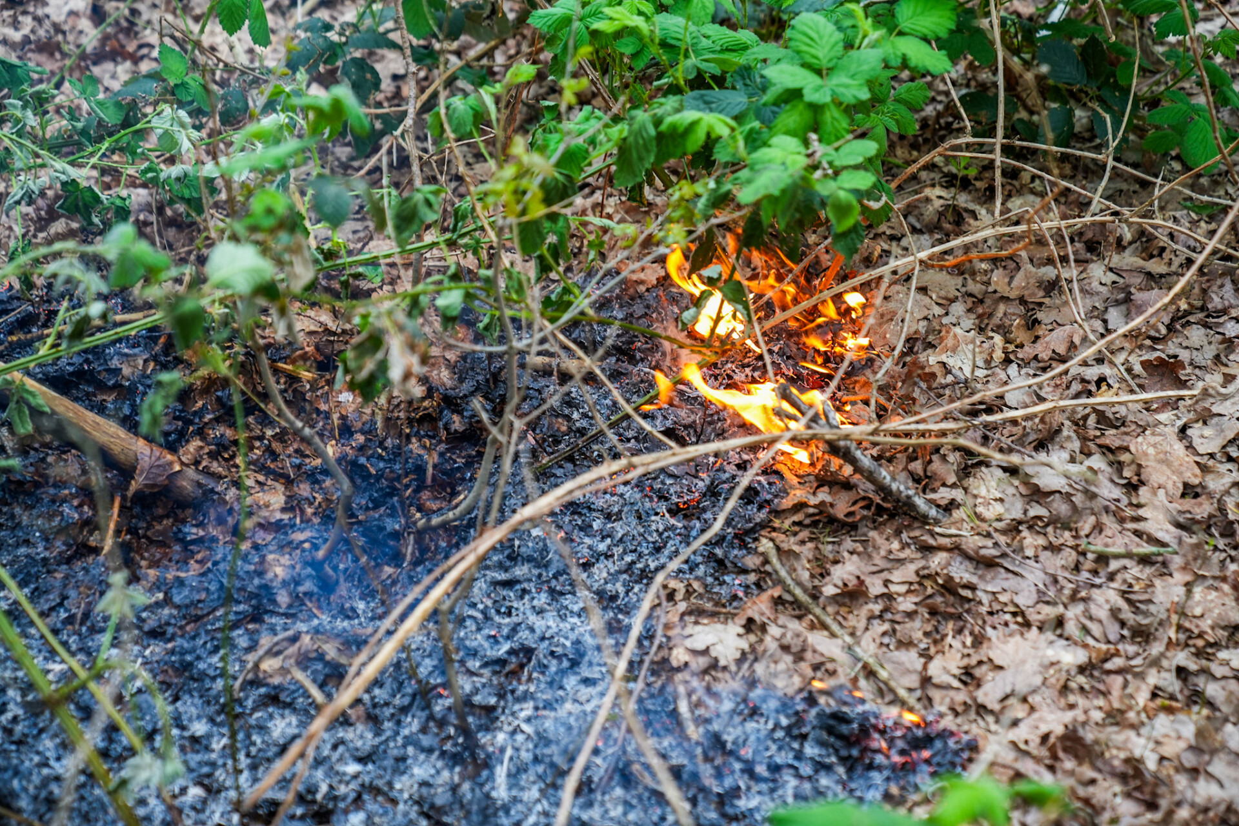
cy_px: 413
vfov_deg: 19.5
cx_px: 620
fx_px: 2409
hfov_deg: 28.8
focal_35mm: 70
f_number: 3.2
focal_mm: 70
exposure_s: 1/200
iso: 800
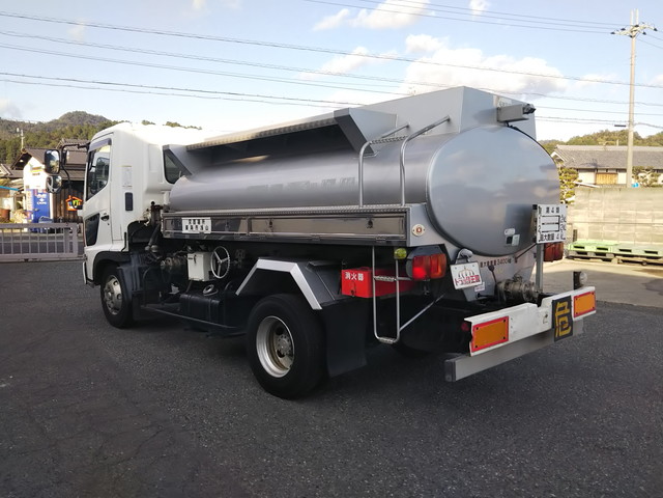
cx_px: 332
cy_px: 249
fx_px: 575
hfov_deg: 60.0
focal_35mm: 30
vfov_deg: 46.8
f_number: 2.2
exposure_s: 1/418
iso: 20
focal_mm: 4
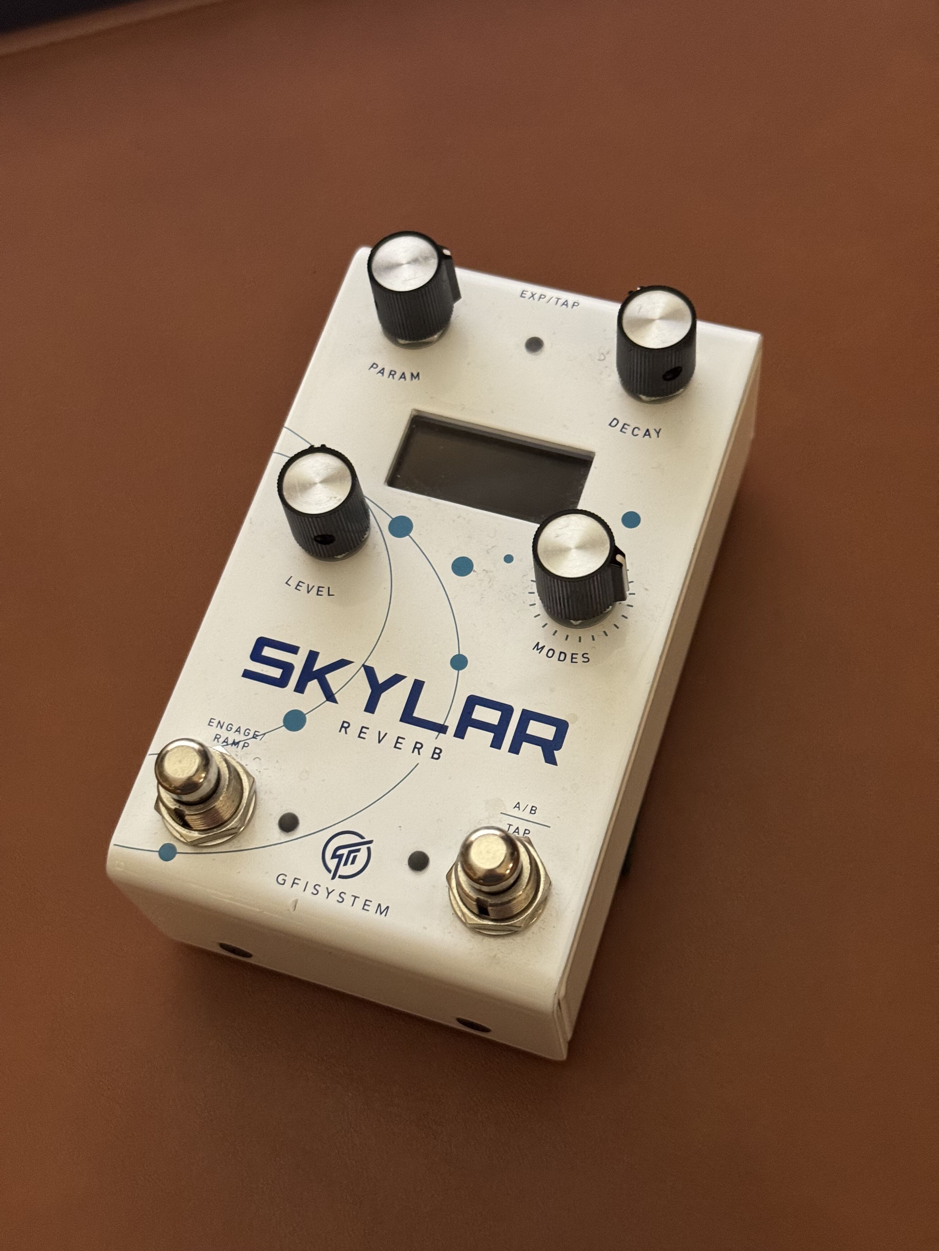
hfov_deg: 30.3
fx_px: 1736
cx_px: 470
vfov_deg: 39.7
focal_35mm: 48
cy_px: 626
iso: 500
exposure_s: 1/40
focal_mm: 6.76
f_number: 1.78
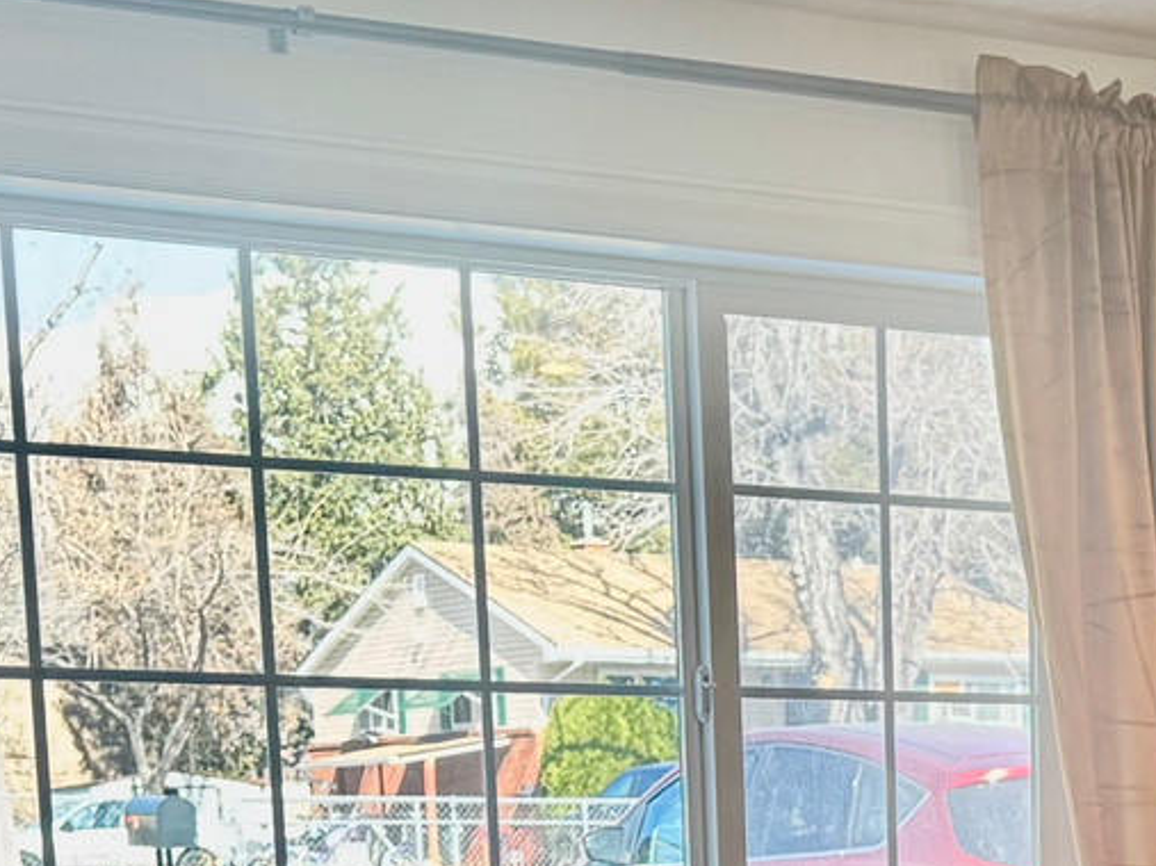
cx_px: 1117
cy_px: 1372
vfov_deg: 14.1
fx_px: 3239
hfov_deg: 19.7
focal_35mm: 97
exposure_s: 1/120
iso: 64
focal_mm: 6.76
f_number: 1.78
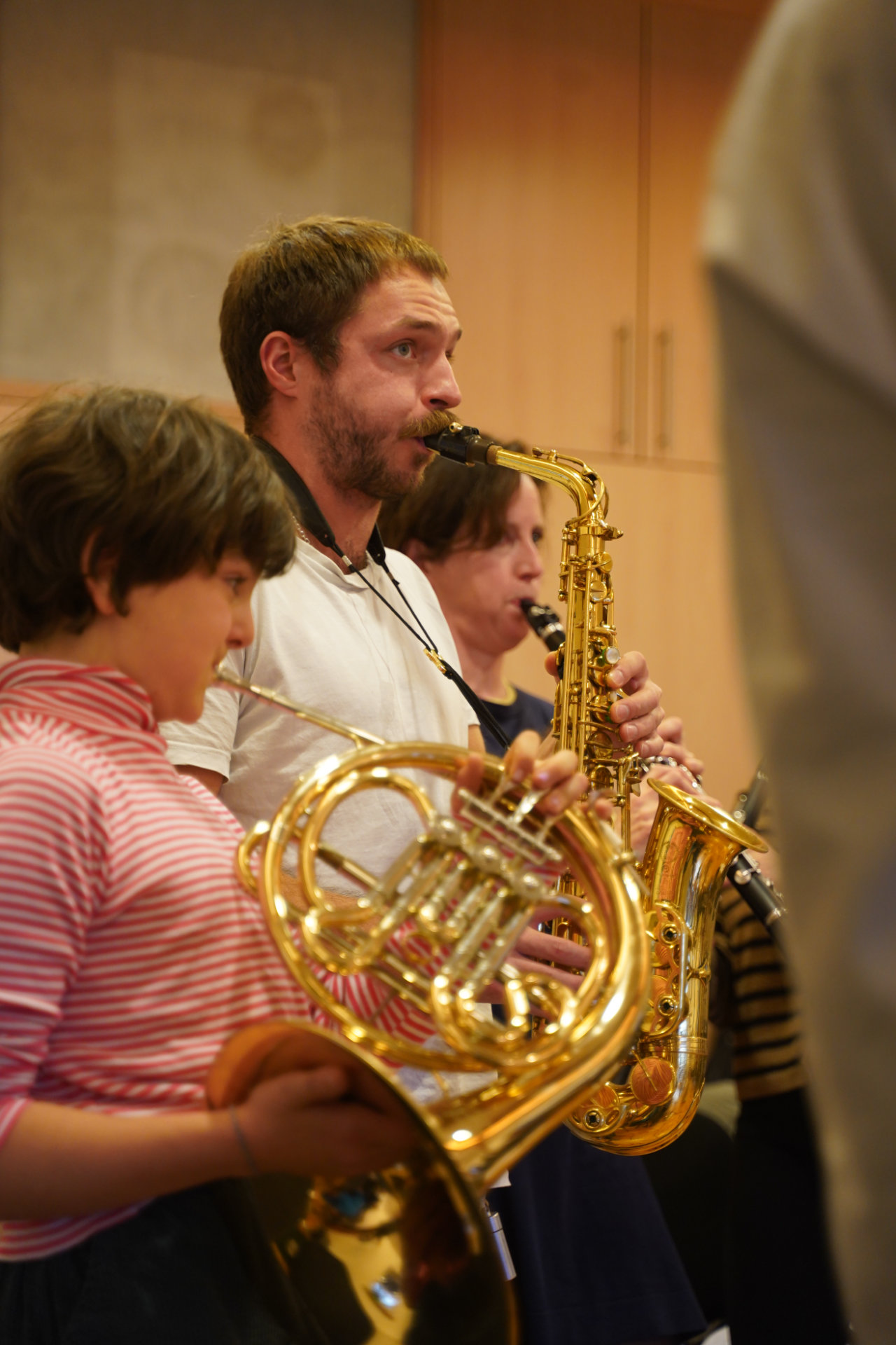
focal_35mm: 70
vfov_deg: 28.8
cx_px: 448
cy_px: 672
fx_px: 2613
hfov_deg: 19.5
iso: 1600
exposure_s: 1/160
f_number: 2.8
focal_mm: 70
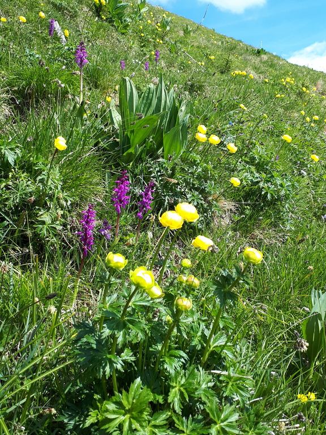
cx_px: 163
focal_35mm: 27
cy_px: 218
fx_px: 339
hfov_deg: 51.4
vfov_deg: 65.3
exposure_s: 1/696
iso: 40
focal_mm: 3.6
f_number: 1.9
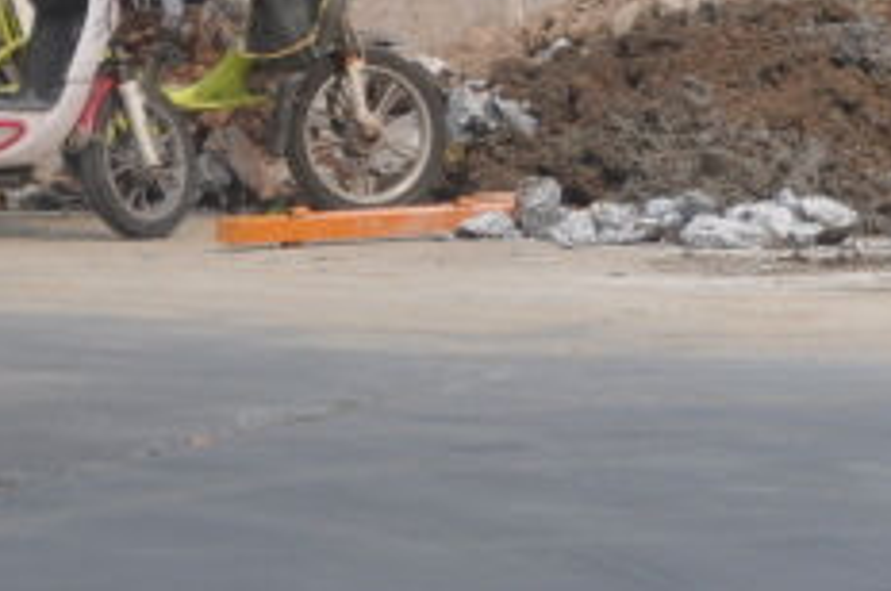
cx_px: 1832
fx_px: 11468
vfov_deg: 2.9
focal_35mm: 464
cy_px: -142
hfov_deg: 4.4
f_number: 5.6
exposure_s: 1/500
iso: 200
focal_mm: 70
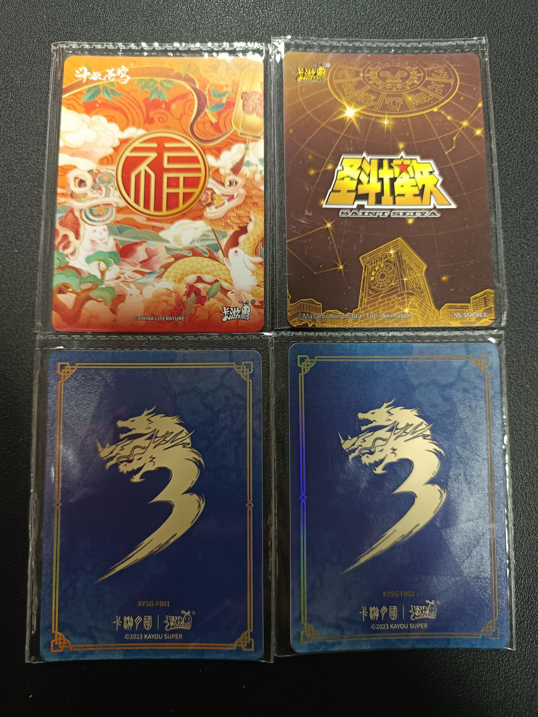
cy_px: 358
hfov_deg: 56.8
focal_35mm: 24
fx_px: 497
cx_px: 269
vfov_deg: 71.6
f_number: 1.7
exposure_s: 1/50
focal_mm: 5.31
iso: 846
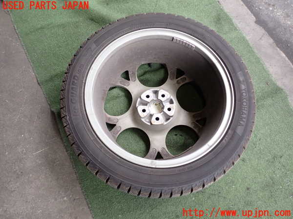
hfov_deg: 60.0
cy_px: 110
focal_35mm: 30
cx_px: 146
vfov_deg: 46.8
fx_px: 254
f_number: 2.3
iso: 160
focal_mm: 5.4
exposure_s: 1/125
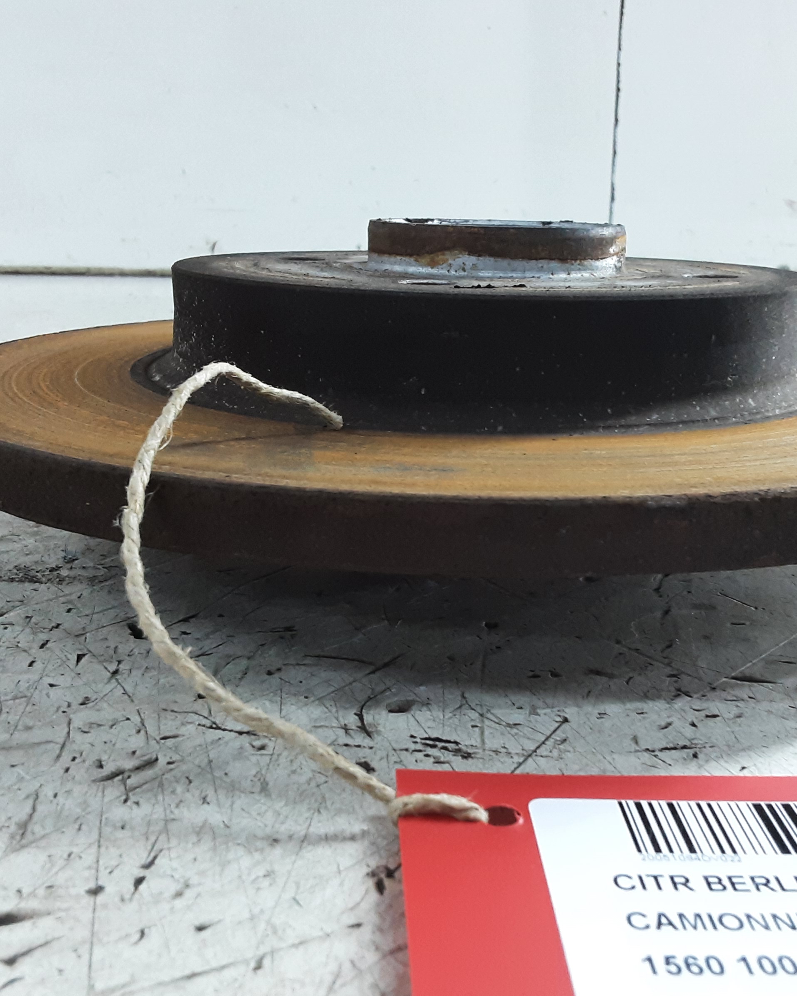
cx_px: 493
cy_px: 502
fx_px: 1061
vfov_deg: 50.3
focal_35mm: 36
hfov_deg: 40.9
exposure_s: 1/33
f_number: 1.9
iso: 160
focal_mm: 2.91
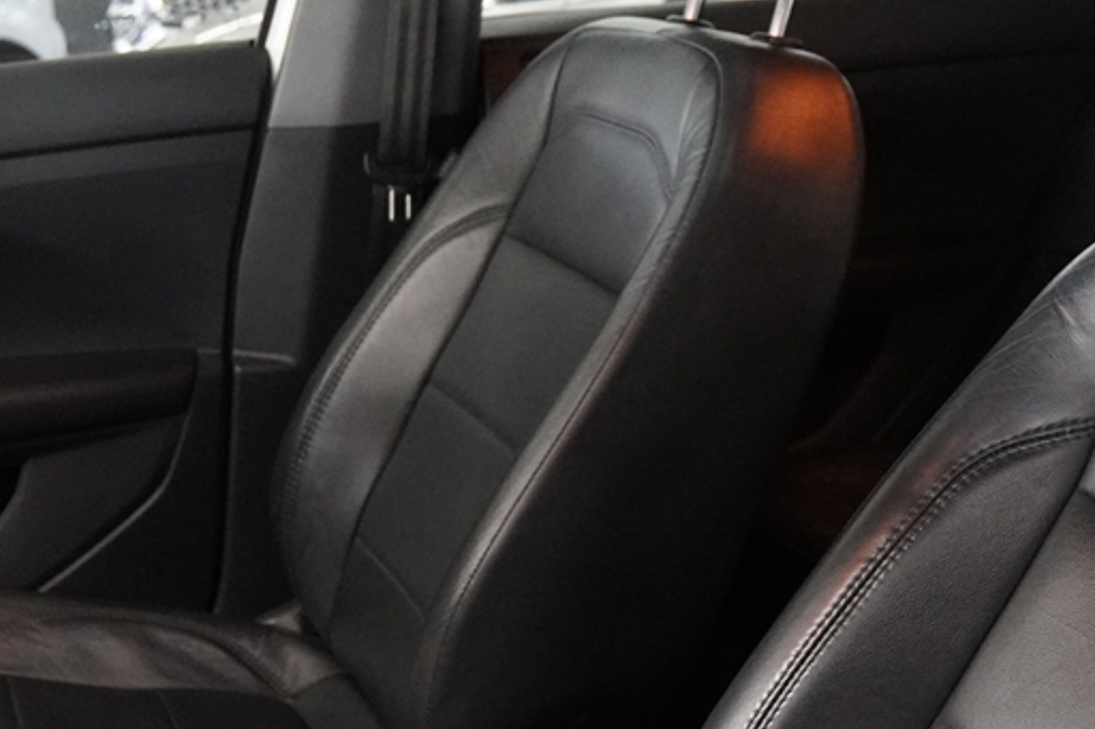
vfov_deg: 26.5
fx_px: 1551
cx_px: 697
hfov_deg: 38.6
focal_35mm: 51
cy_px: 384
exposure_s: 1/80
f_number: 2.8
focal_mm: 17
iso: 6400
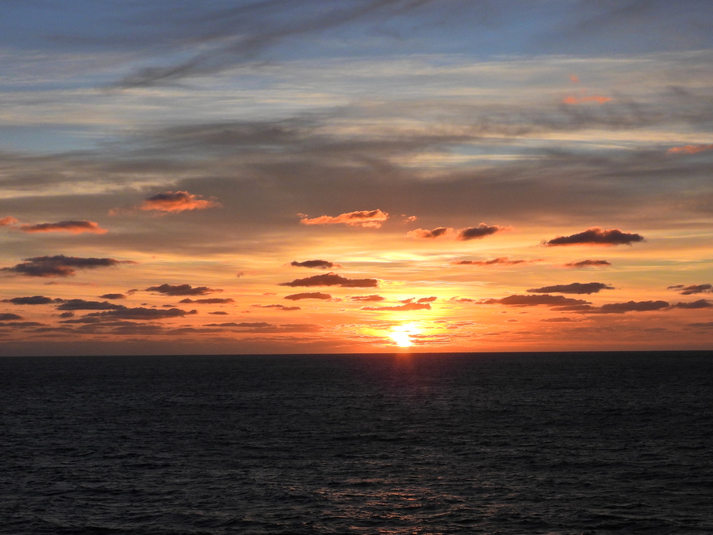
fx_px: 1257
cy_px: 377
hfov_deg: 31.6
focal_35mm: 61
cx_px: 421
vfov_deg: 23.9
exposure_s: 1/1250
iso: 100
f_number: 3.2
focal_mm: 7.7
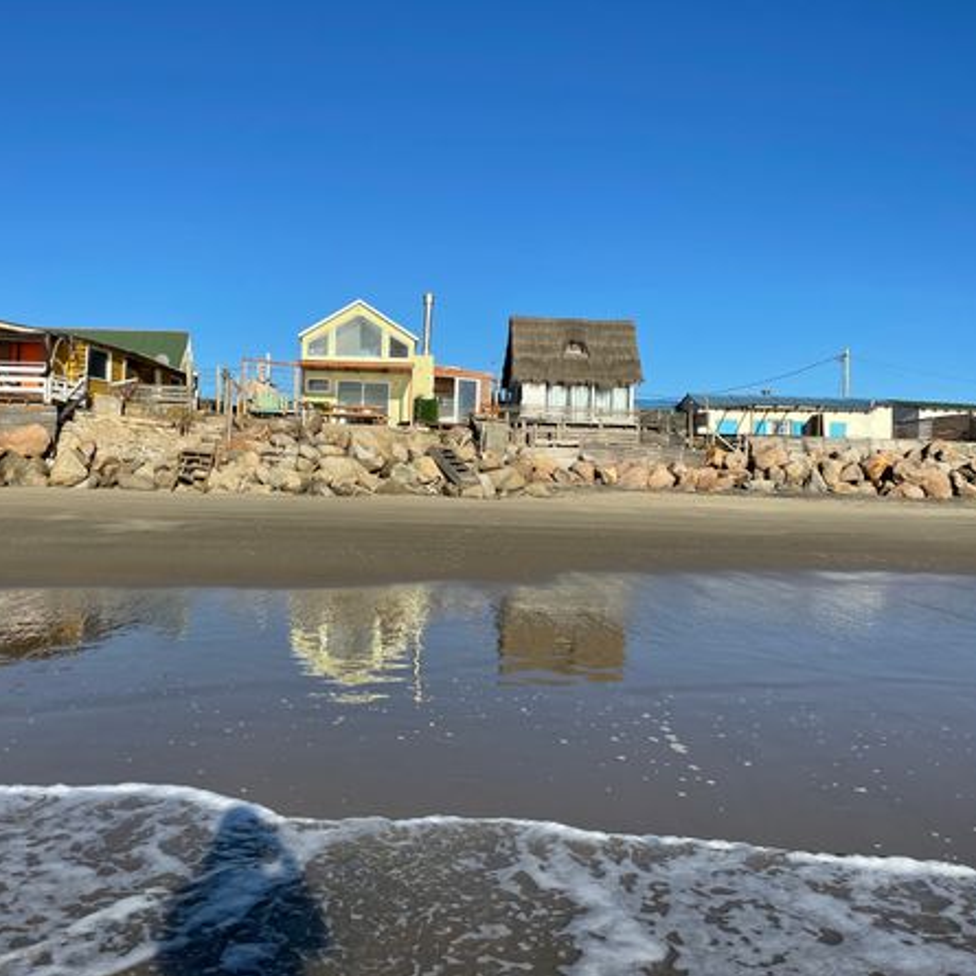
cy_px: 487
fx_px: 989
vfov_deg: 52.5
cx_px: 404
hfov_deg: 52.3
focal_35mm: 31
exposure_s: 1/4464
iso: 32
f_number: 1.6
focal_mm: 4.2
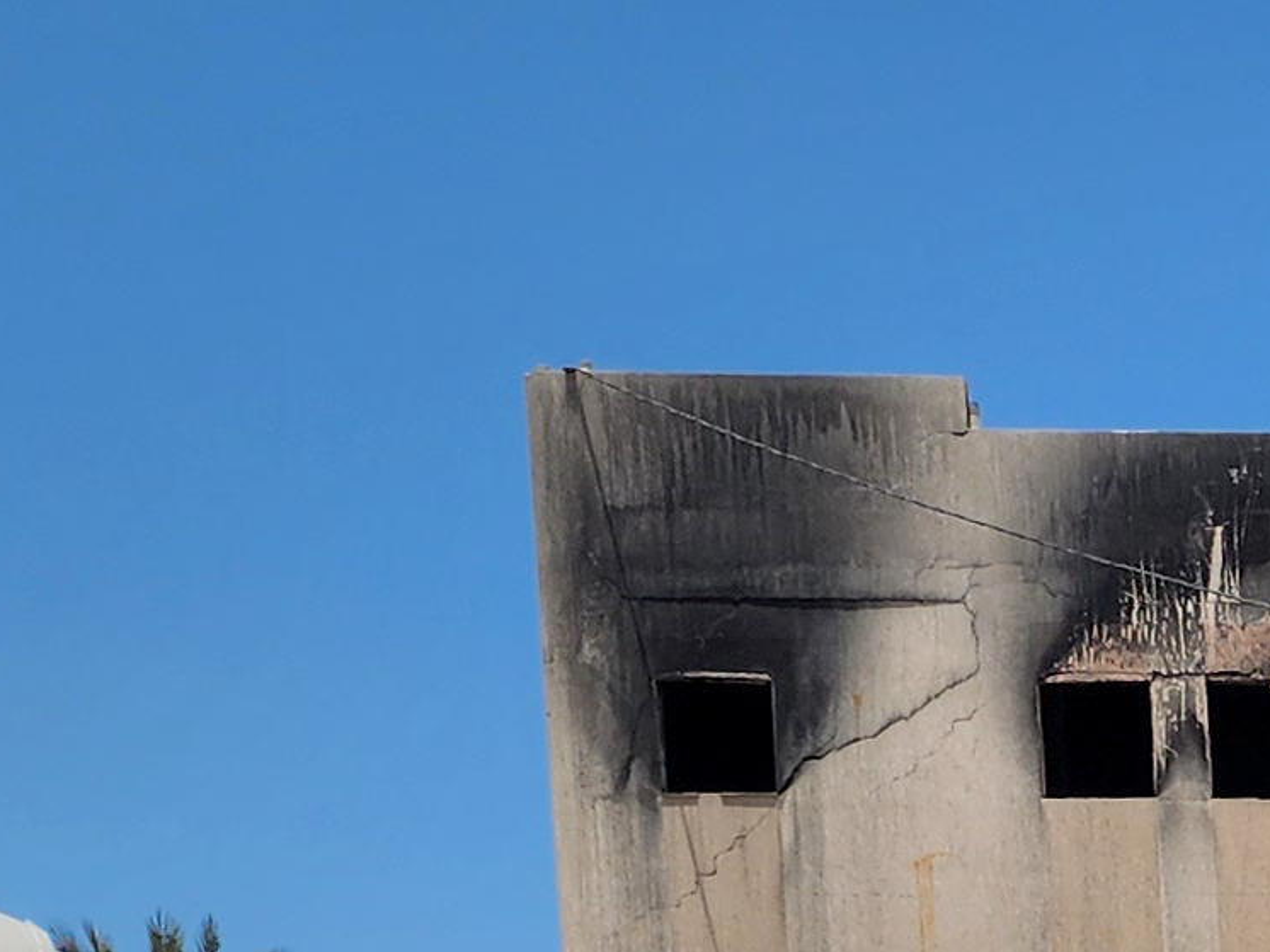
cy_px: 2251
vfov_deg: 10.6
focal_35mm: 120
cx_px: 2148
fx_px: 4401
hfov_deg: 14.7
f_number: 1.8
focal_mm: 6.4
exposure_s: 1/1728
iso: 12
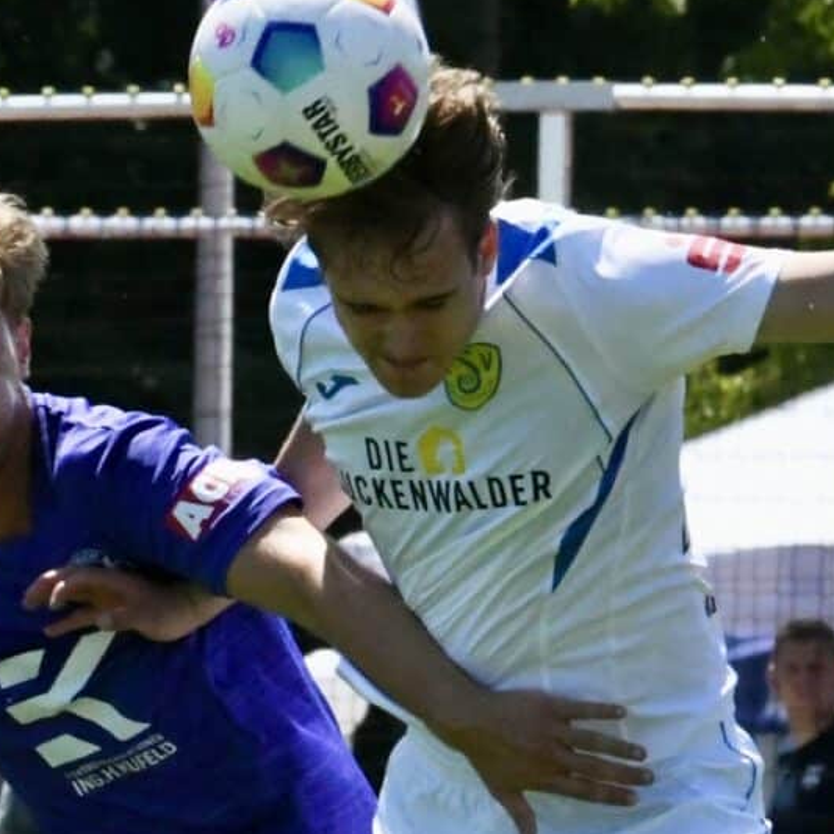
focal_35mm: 849
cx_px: 252
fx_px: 23142
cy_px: 810
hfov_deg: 2.1
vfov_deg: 2.1
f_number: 20
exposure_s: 1/1600
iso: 5000
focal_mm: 260
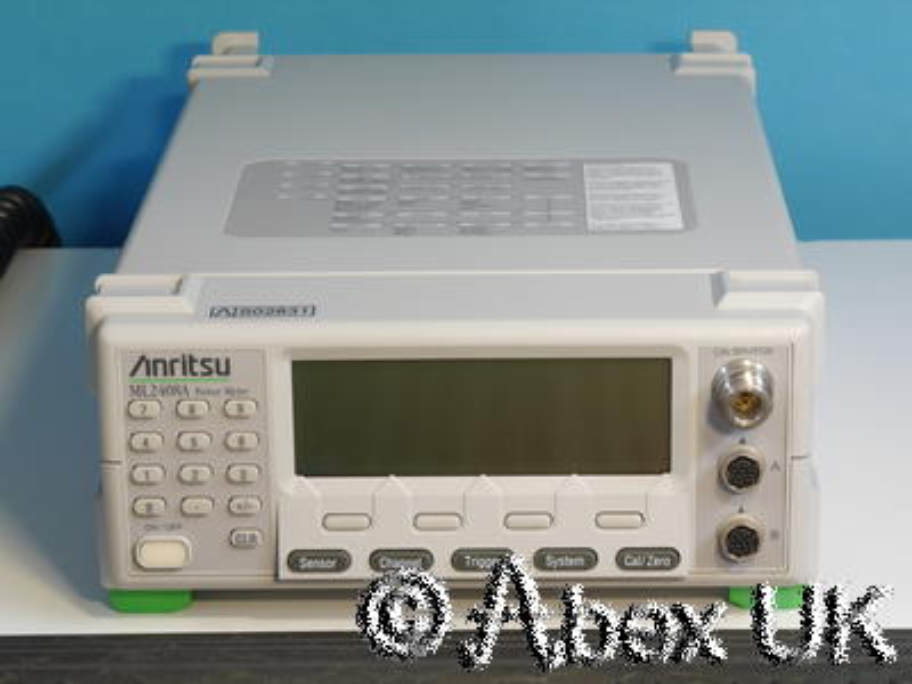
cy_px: 342
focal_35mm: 110
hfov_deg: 17.9
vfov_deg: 13.5
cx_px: 456
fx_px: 2898
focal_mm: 55
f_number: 14
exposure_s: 1/1.6
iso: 400
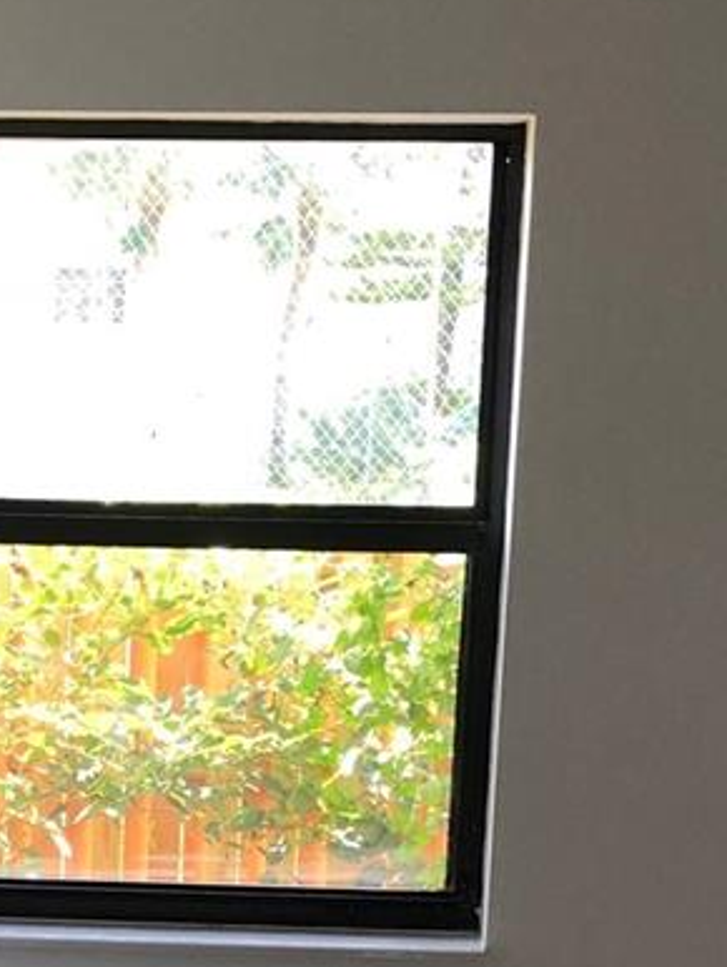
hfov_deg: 16.8
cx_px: 110
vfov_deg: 21.5
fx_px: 2434
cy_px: 1025
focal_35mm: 87
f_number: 1.8
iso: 25
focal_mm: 3.99
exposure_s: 1/30
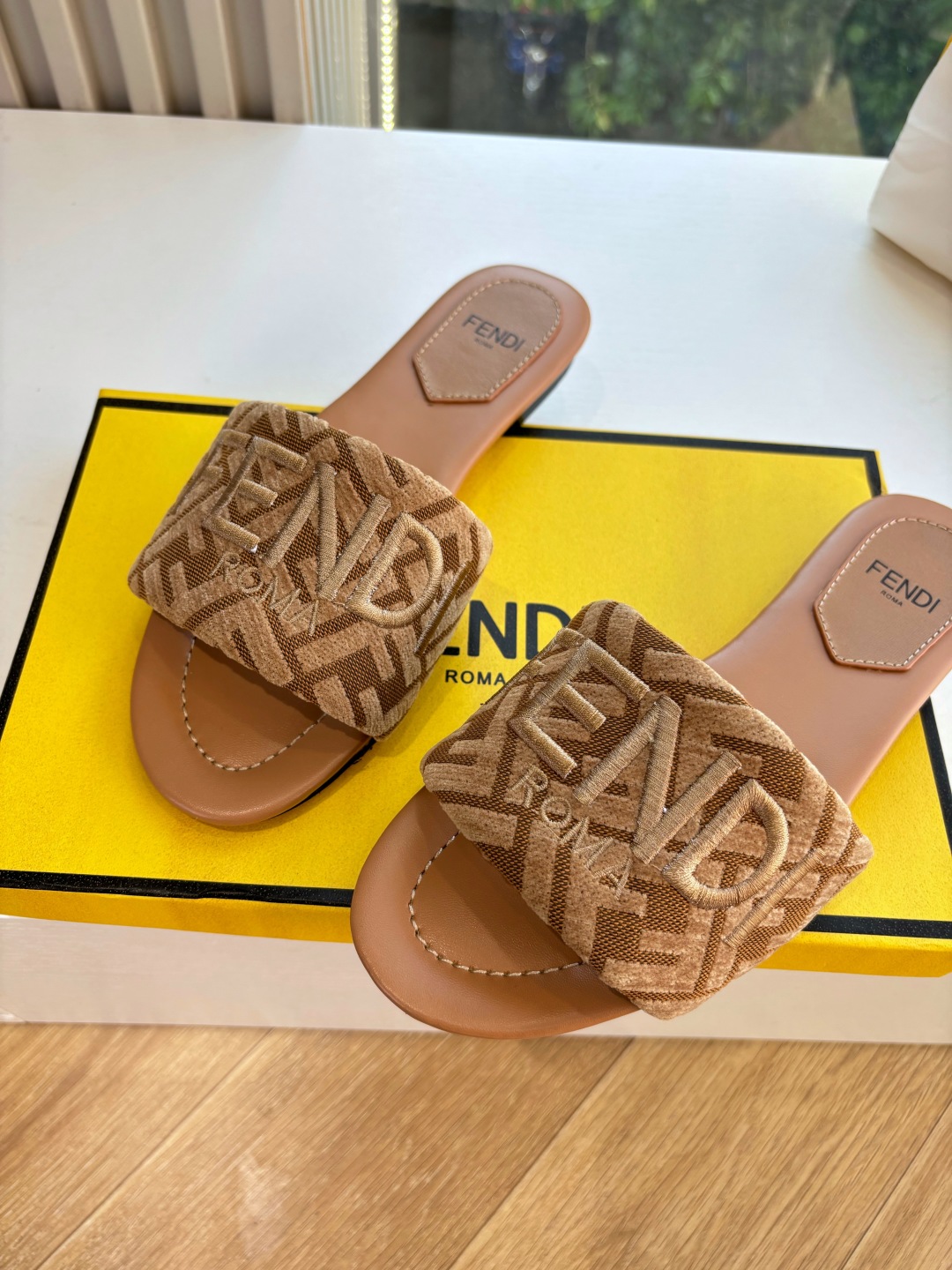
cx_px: 476
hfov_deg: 53.1
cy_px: 635
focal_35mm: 26
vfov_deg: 67.3
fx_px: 953
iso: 50
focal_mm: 5.96
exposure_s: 1/336
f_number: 1.6
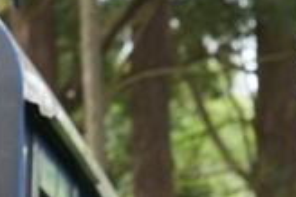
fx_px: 3031
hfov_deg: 5.6
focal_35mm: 369
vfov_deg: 3.7
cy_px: 449
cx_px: 307
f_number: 6.3
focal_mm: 59
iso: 320
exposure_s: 1/80
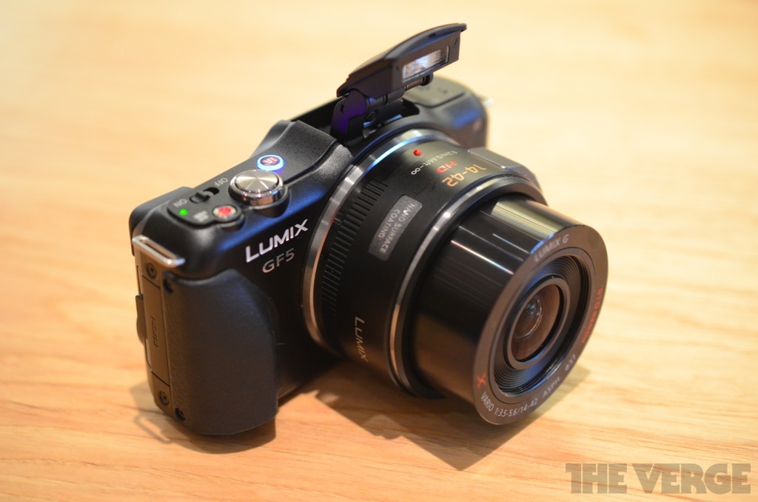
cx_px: 379
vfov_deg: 22.5
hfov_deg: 33.5
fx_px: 1261
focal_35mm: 60
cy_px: 251
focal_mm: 40
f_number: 3
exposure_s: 1/50
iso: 1800
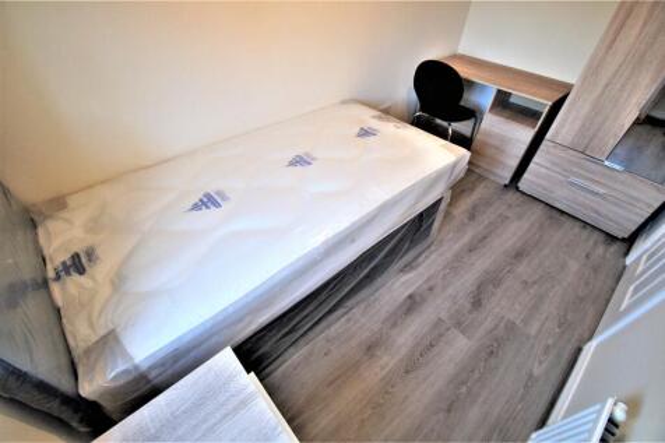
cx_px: 332
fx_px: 277
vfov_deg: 77.3
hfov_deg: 100.4
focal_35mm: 15
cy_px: 222
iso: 1250
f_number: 4
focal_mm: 10
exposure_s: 1/160
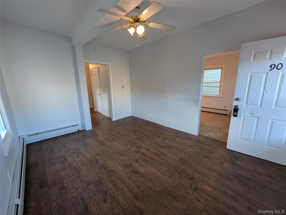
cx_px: 143
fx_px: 116
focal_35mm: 14
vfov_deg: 85.7
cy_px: 108
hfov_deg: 102.1
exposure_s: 1/24
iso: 96
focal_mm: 1.83
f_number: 2.2
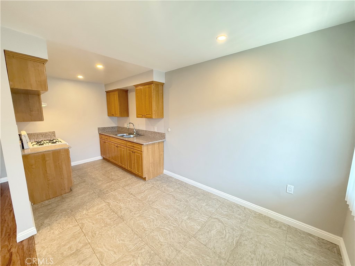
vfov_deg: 85.7
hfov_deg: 102.1
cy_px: 133
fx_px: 144
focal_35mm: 14
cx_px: 178
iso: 400
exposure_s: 1/60
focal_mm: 2.22
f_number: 2.2
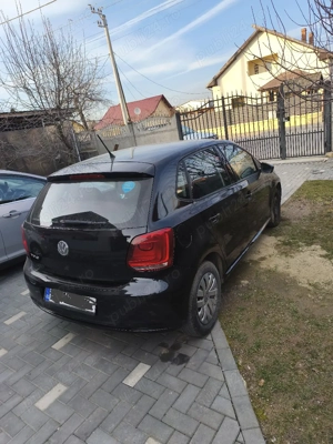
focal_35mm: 23
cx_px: 166
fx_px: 295
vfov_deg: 73.9
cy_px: 222
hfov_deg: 58.9
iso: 50
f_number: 1.65
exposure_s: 1/303
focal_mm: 6.14
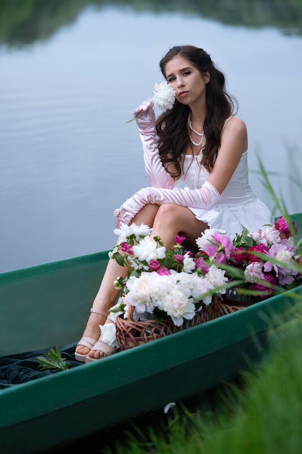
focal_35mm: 85
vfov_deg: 23.9
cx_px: 151
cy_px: 227
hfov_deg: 16.1
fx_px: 1070
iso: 200
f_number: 2.2
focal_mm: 85
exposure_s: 1/160
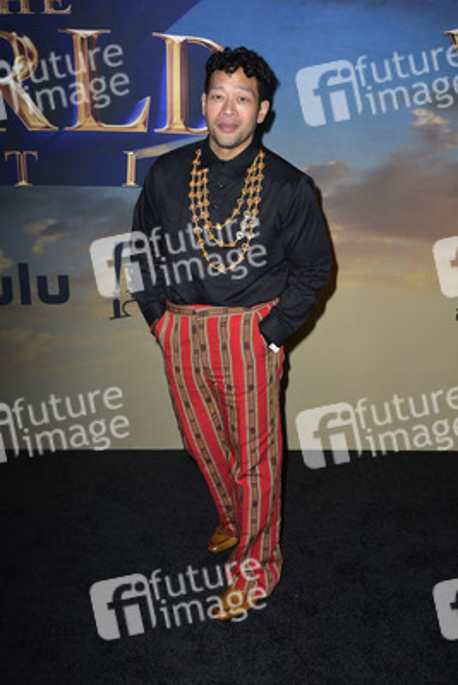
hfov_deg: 35.1
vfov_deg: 50.7
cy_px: 342
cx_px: 229
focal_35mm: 38
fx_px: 724
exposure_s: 1/250
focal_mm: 38
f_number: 6.3
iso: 320
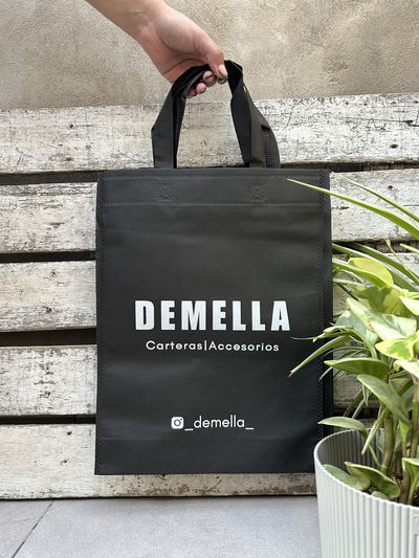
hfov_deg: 53.1
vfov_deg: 67.3
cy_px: 279
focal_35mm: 26
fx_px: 419
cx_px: 210
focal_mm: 5.7
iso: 125
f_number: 1.5
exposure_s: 1/115
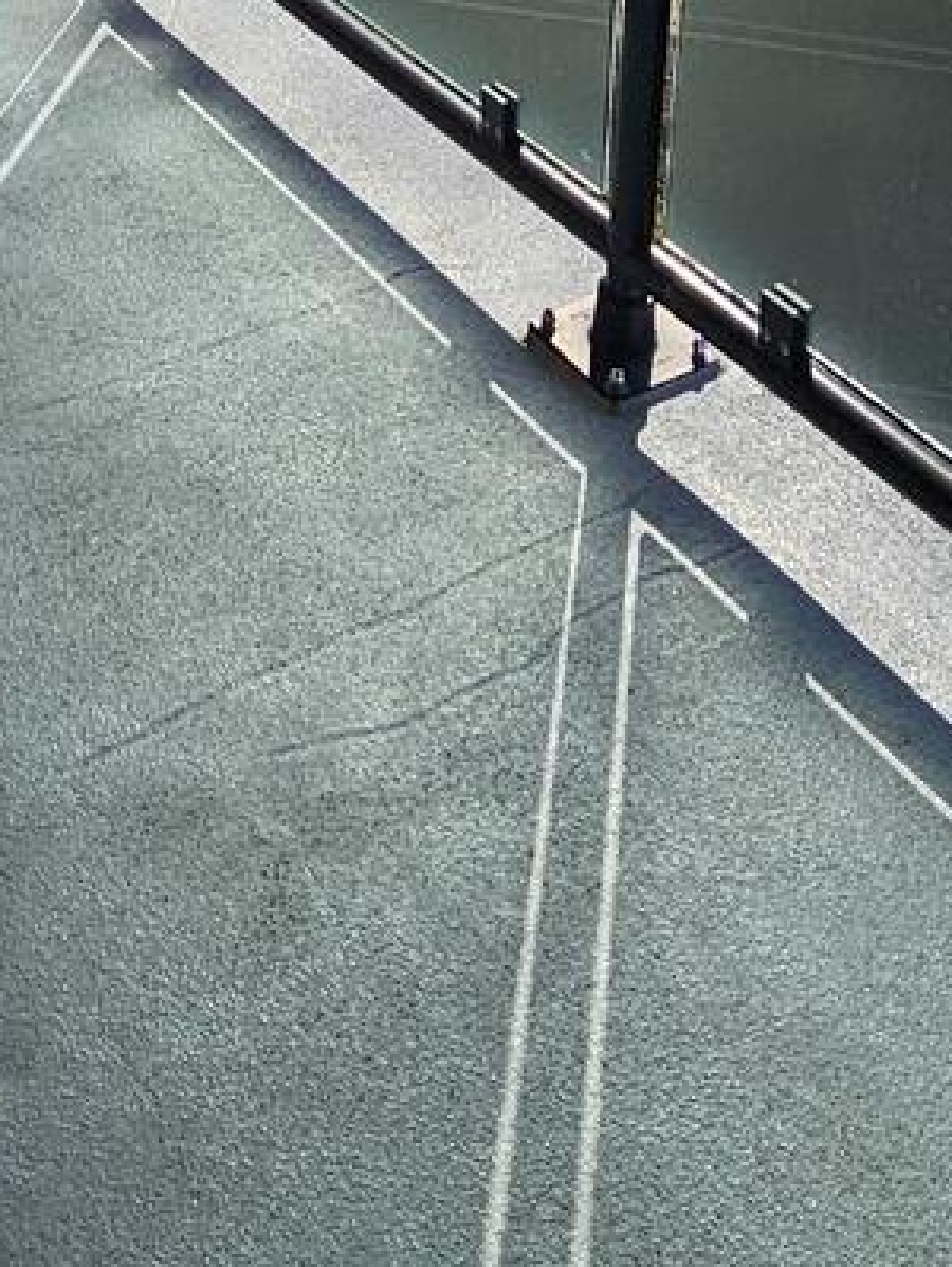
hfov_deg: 29.1
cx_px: 365
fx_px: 1831
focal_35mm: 50
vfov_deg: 28.3
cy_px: -533
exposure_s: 1/5000
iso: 50
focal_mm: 2.2
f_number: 2.2
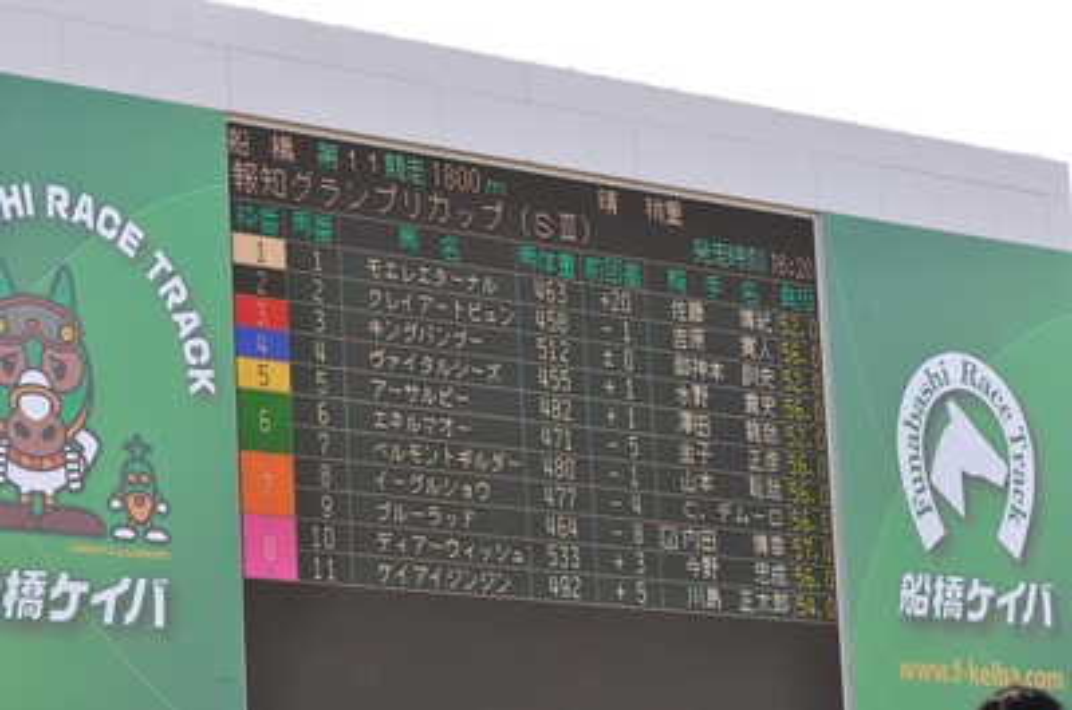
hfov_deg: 14.4
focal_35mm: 142
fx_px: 4235
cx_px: 536
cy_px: 355
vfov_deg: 9.6
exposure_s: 1/250
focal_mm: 95
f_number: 8
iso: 320
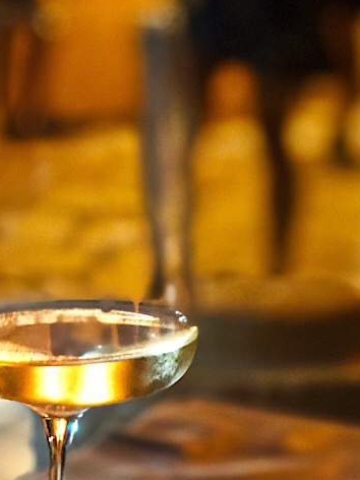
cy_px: 531
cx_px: 161
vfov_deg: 13.3
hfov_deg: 10.2
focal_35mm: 145
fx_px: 2011
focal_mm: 6.6
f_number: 2.8
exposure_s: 1/33
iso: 1250
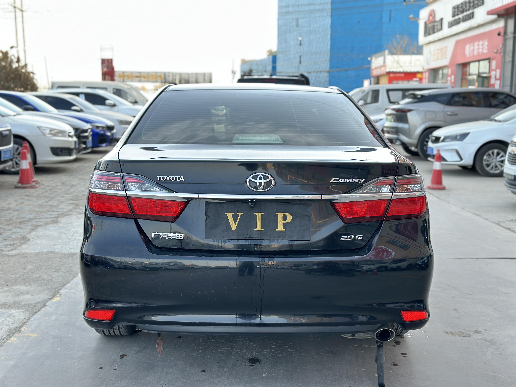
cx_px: 258
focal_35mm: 48
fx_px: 716
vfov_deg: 30.3
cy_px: 194
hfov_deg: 39.7
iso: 80
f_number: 1.78
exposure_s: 1/332
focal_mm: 6.86
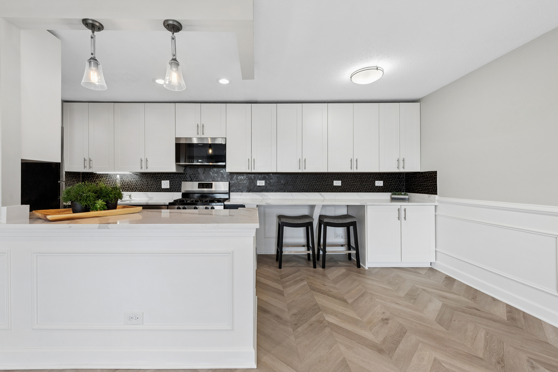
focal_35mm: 15
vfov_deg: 77.3
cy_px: 186
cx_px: 279
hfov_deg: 100.4
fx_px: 232
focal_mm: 15
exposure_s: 1/30
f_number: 8
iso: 400
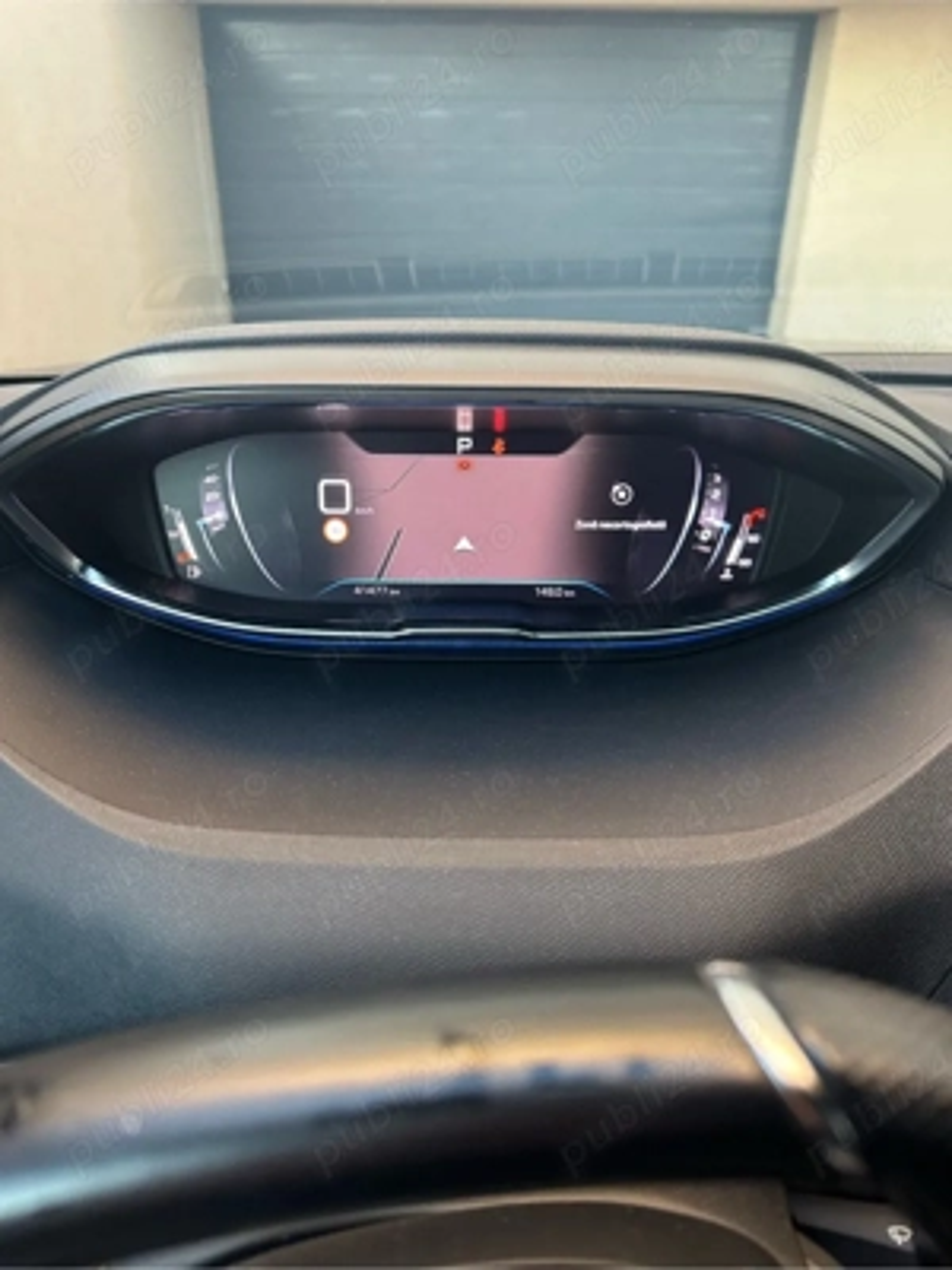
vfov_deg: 71.6
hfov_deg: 56.8
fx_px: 880
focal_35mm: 24
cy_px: 635
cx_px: 476
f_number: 1.78
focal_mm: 6.86
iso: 250
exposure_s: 1/88
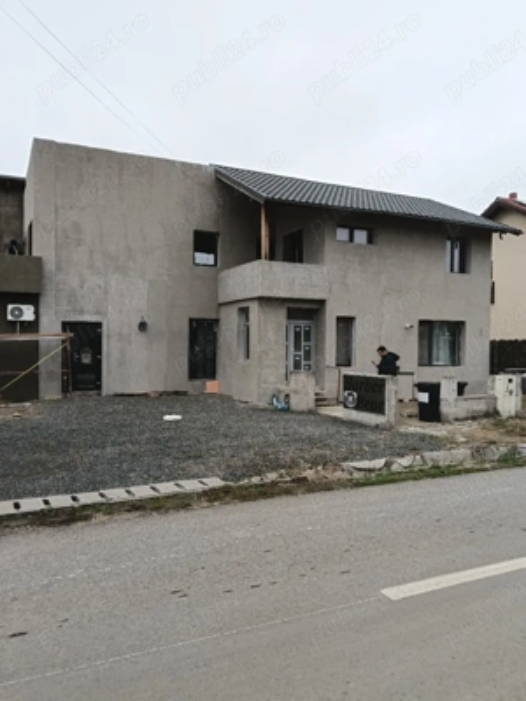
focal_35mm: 27
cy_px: 350
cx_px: 263
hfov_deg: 51.4
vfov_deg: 65.3
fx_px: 547
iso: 50
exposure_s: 1/208
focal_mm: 3.98
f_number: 1.8
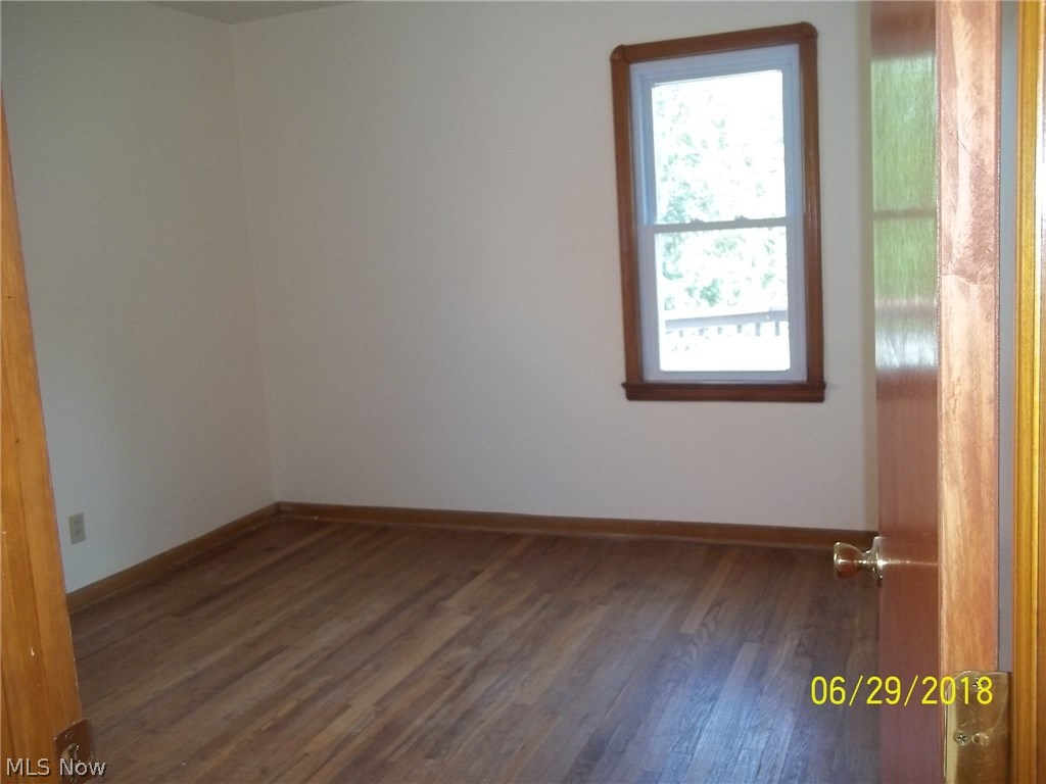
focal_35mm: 32
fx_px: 967
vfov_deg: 44.2
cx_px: 523
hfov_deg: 56.8
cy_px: 392
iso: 160
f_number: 2.9
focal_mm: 5.7
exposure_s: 1/40
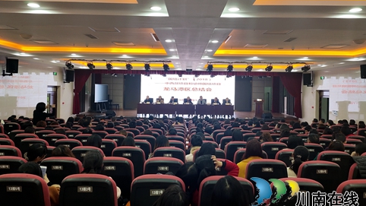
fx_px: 252
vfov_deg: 44.3
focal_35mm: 26
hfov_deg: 71.9
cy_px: 89
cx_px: 185
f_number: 1.79
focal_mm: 4.76
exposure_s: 1/100
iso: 469
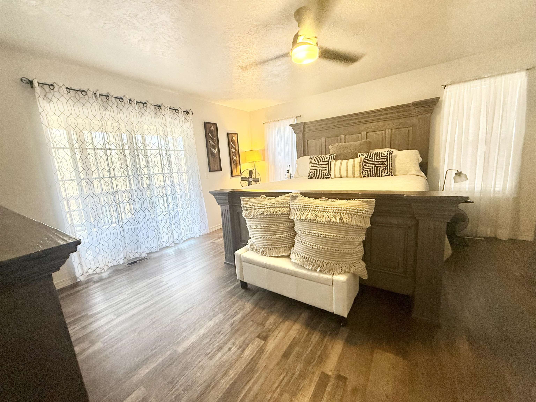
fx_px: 217
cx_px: 268
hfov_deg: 102.1
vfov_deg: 85.7
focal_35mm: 14
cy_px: 201
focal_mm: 2.22
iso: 250
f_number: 2.2
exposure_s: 1/60
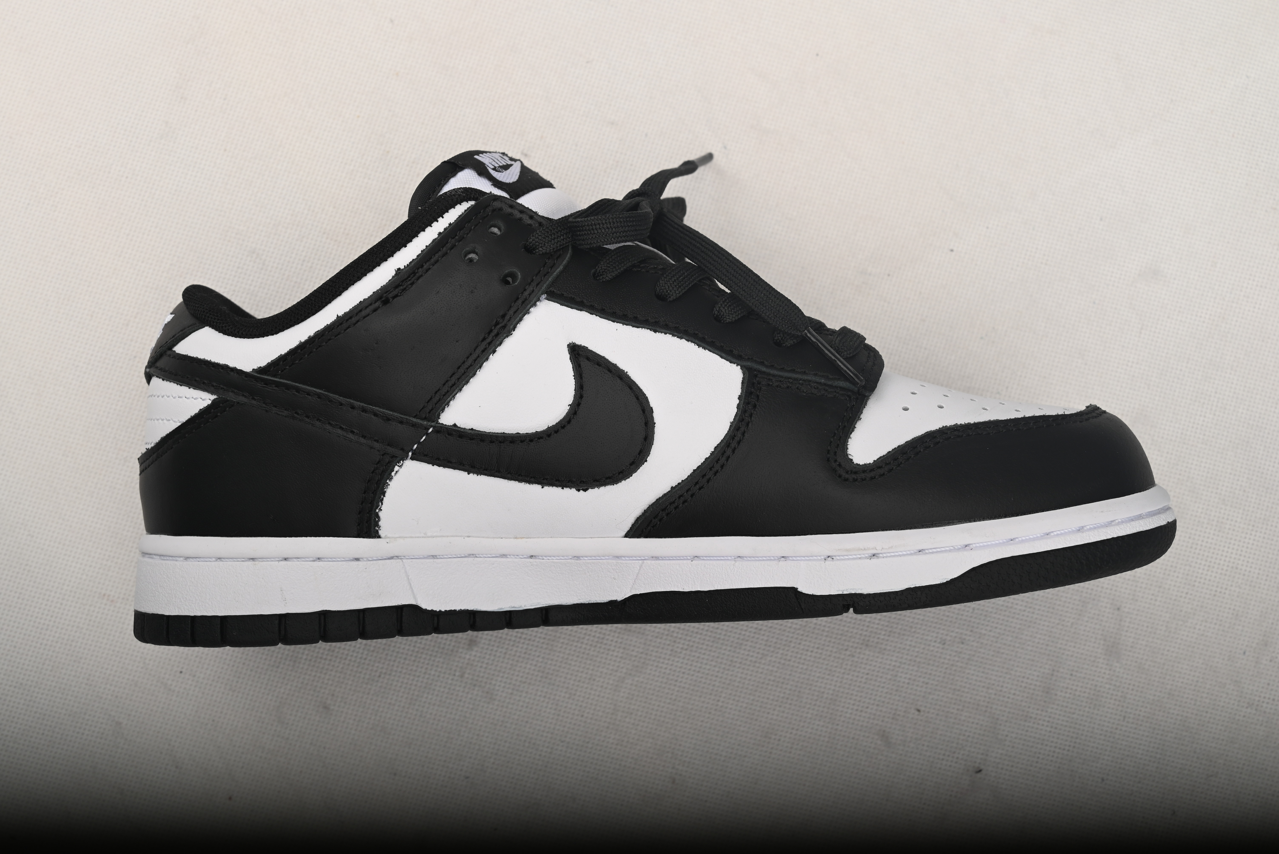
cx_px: 640
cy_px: 427
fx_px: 1599
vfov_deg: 29.9
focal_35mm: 45
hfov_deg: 43.6
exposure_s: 1/250
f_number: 11
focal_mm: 45
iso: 100
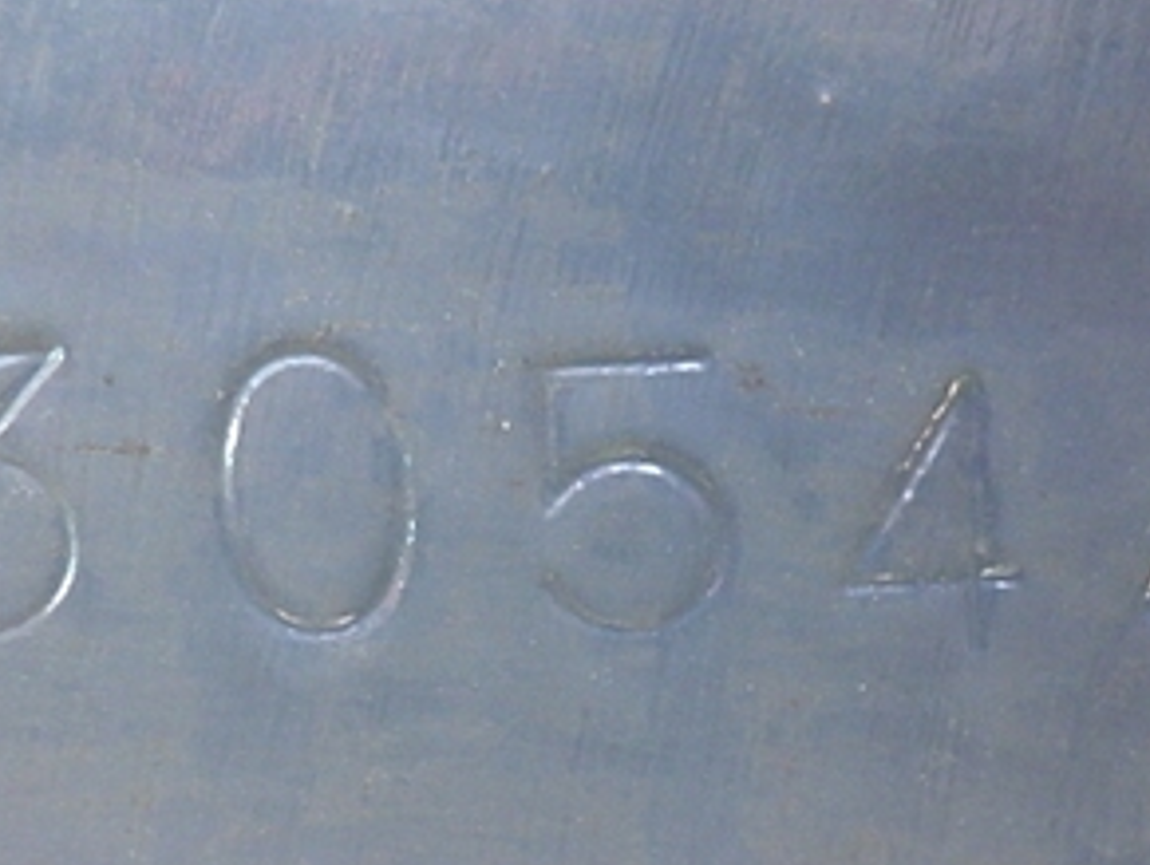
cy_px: 668
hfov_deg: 34.3
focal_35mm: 56
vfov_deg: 25.8
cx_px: 648
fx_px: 1863
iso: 400
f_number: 3.8
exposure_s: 1/50
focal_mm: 6.1
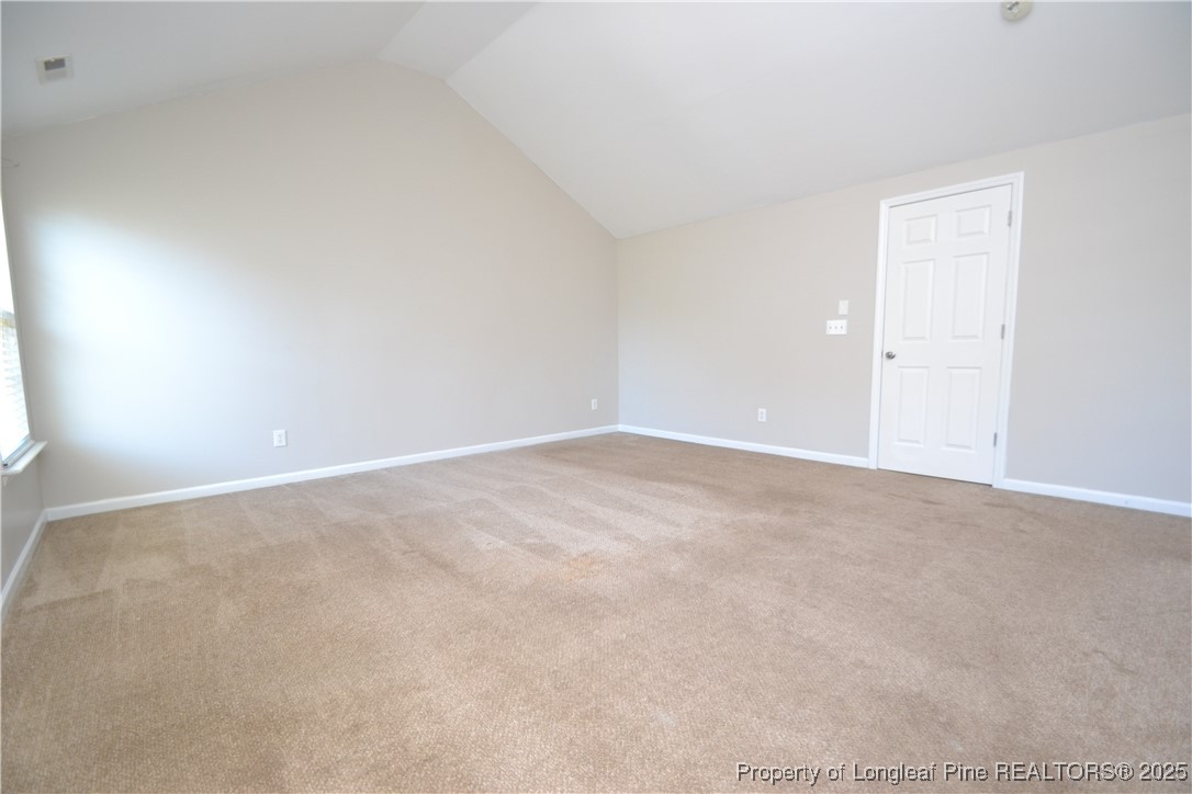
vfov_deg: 77.3
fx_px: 497
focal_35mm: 15
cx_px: 596
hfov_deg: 100.4
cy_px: 397
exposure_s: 1/60
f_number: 3.5
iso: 560
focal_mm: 10
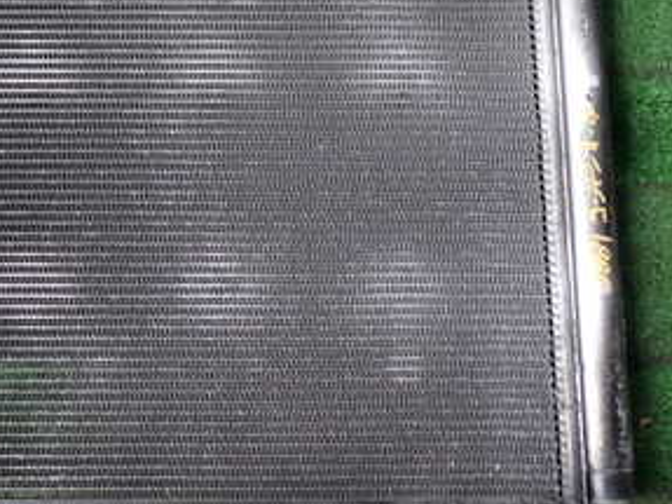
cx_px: 28
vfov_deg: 21.9
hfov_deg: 27.6
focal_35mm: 67
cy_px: 190
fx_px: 1300
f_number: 2.4
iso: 100
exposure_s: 1/160
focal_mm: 5.79
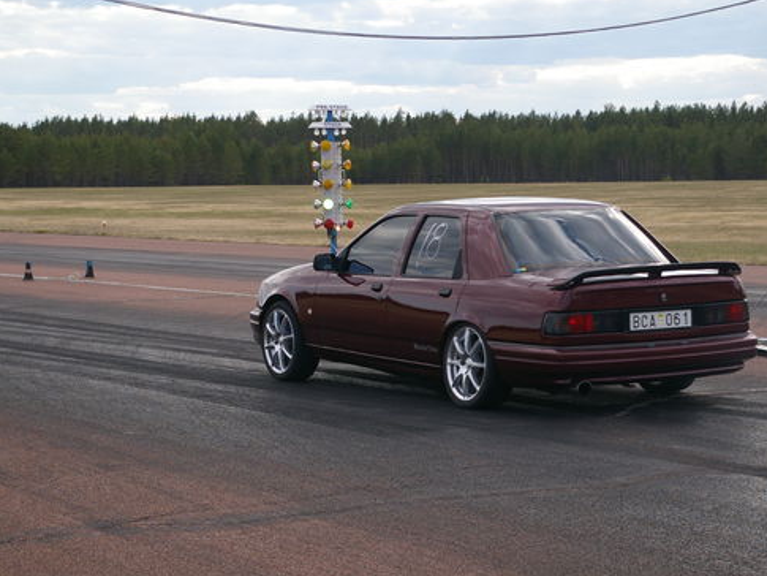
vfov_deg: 14.2
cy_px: 282
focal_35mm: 105
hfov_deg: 18.8
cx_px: 478
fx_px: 2319
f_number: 8
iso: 200
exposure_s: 1/250
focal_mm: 55
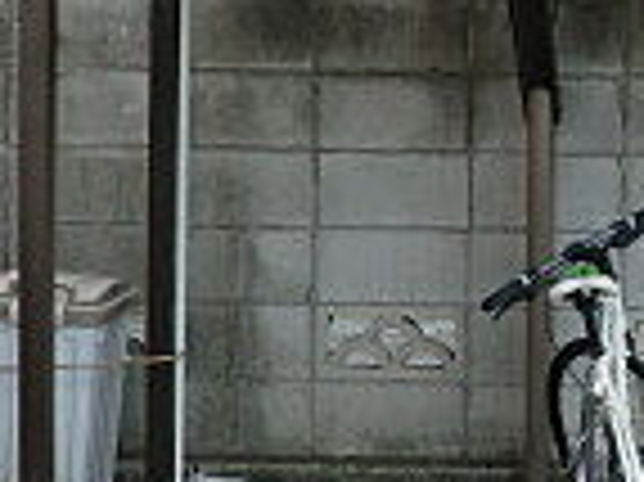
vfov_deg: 9.7
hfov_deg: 12.6
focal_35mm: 152
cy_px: 176
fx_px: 2825
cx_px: 829
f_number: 3.6
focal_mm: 6.1
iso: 80
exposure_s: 1/200
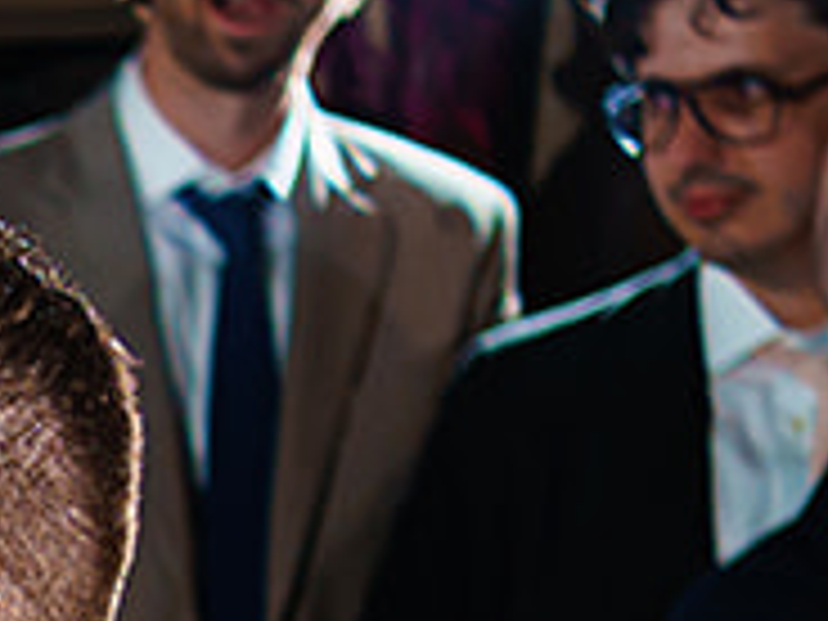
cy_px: 2113
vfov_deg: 4.8
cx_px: -2124
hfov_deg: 6.0
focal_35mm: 293
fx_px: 7008
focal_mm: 35
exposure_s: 1/200
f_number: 3.5
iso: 200
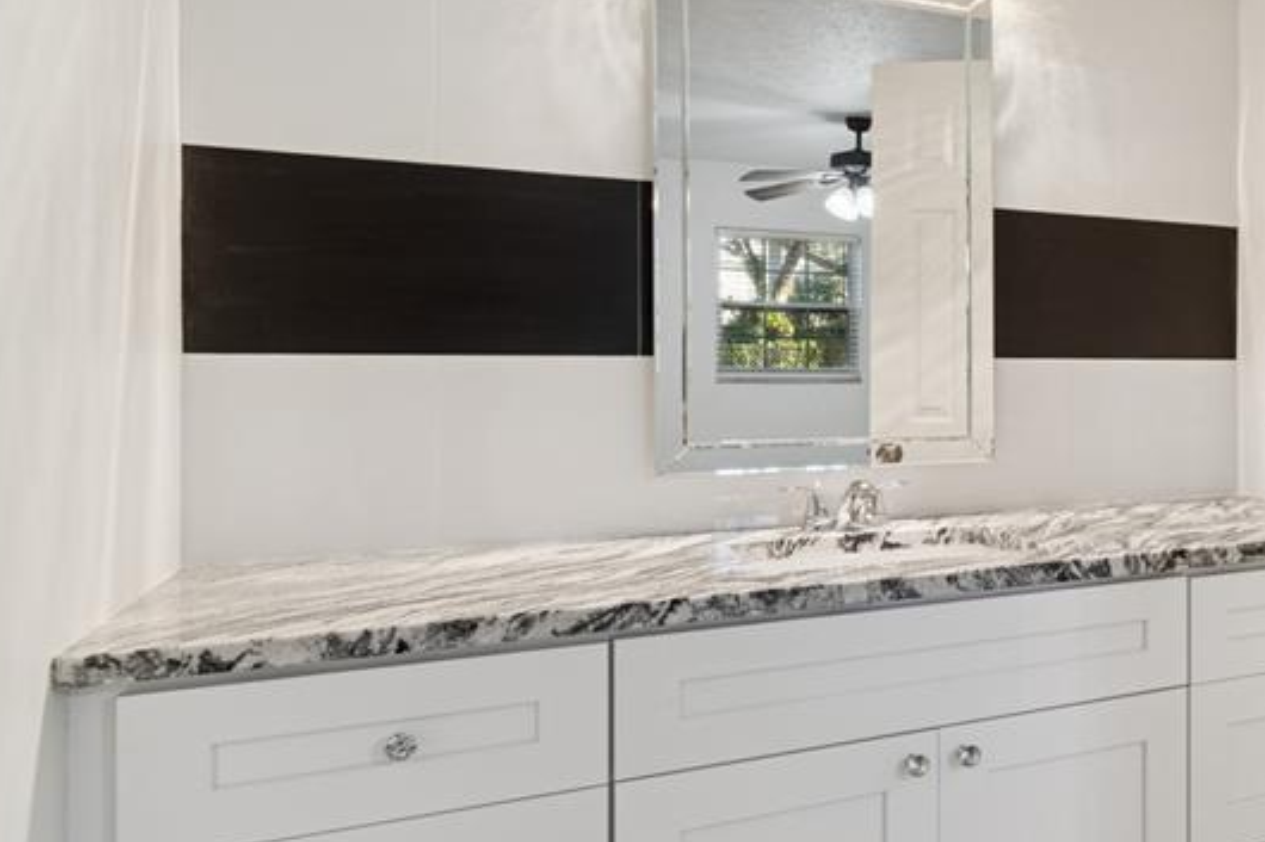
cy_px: 460
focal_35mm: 29
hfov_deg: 56.0
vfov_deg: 44.9
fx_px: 1019
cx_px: 1112
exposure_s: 1/10
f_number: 7.1
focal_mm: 10
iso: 100
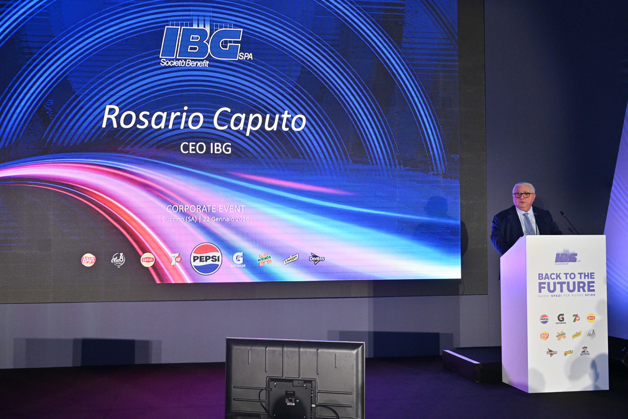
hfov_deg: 48.5
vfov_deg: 33.4
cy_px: 210
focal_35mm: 40
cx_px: 314
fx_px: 698
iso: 1600
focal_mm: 40
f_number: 4.5
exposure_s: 1/200
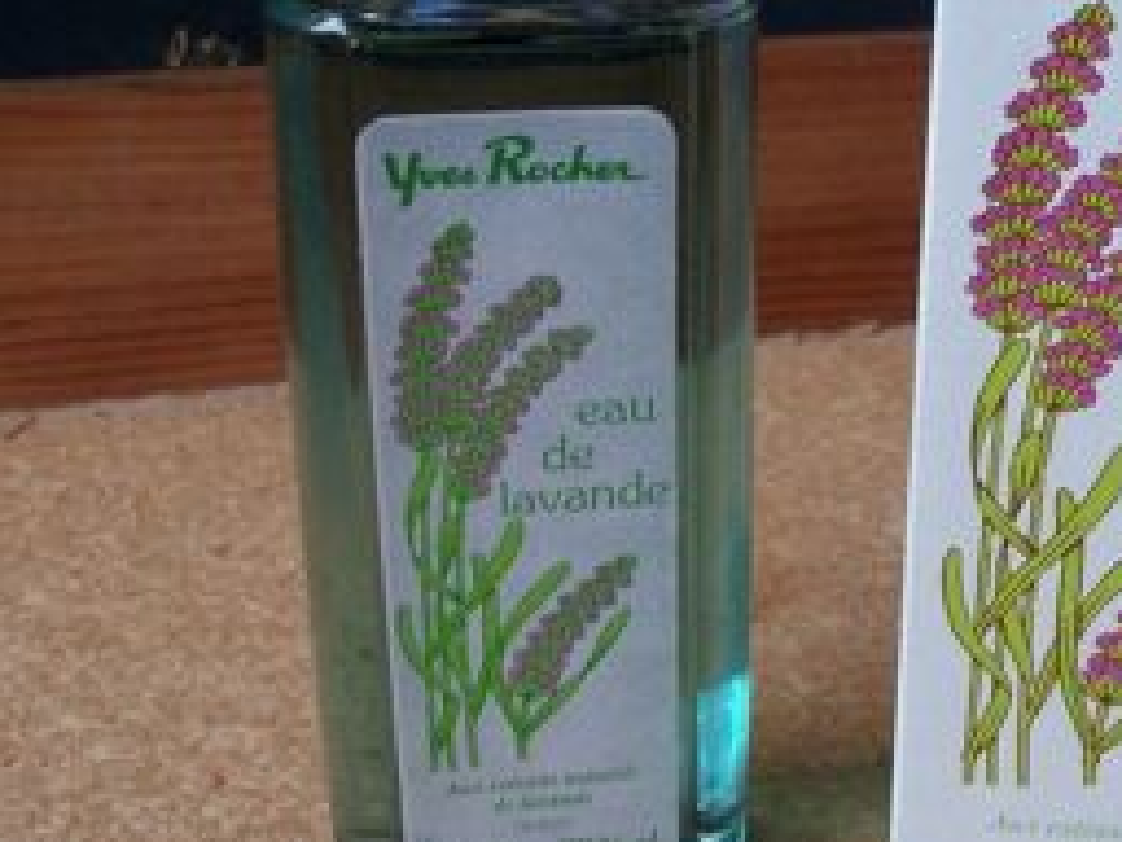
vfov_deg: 24.3
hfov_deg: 31.3
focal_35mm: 60
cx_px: 907
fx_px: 1945
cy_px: 294
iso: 187
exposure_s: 1/40
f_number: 2.9
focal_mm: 5.7
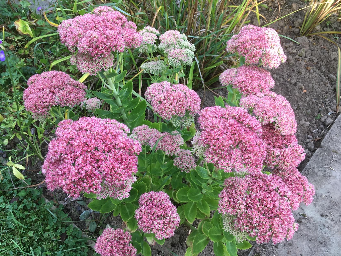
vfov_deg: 48.2
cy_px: 128
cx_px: 170
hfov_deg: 61.7
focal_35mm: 29
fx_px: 286
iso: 40
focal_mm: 4.15
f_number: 2.2
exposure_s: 1/100
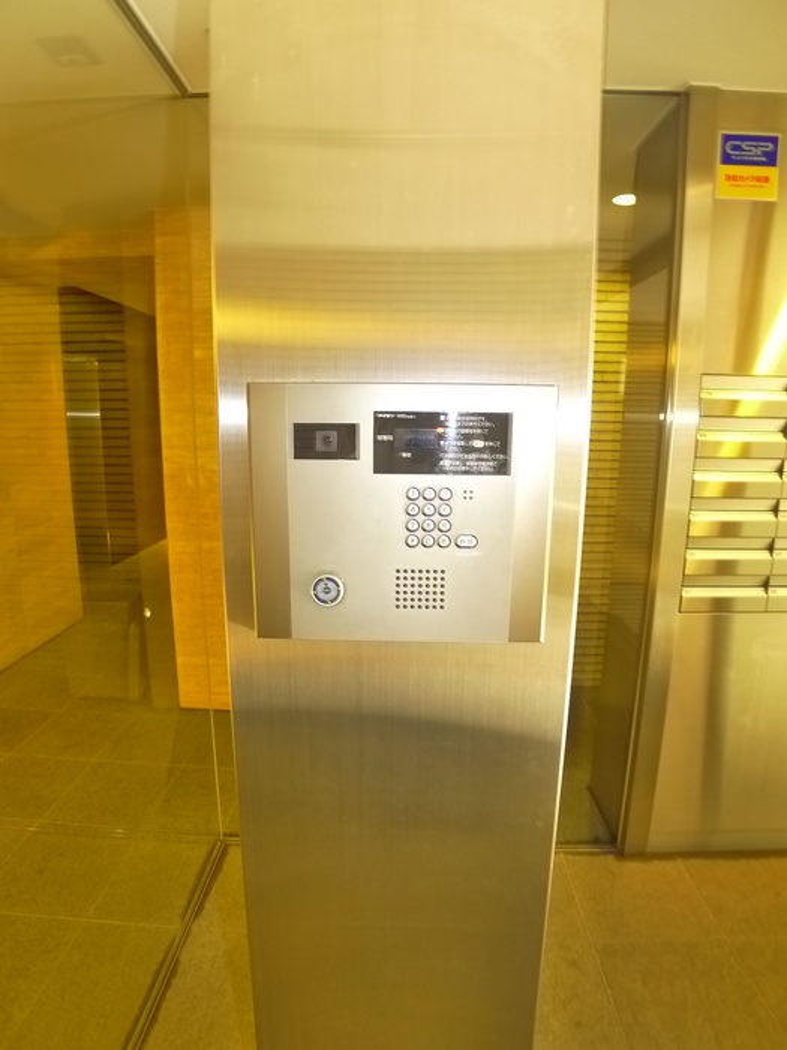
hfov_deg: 56.8
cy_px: 525
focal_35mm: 24
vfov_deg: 71.6
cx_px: 394
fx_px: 728
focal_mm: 5.1
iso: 400
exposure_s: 1/4
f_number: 2
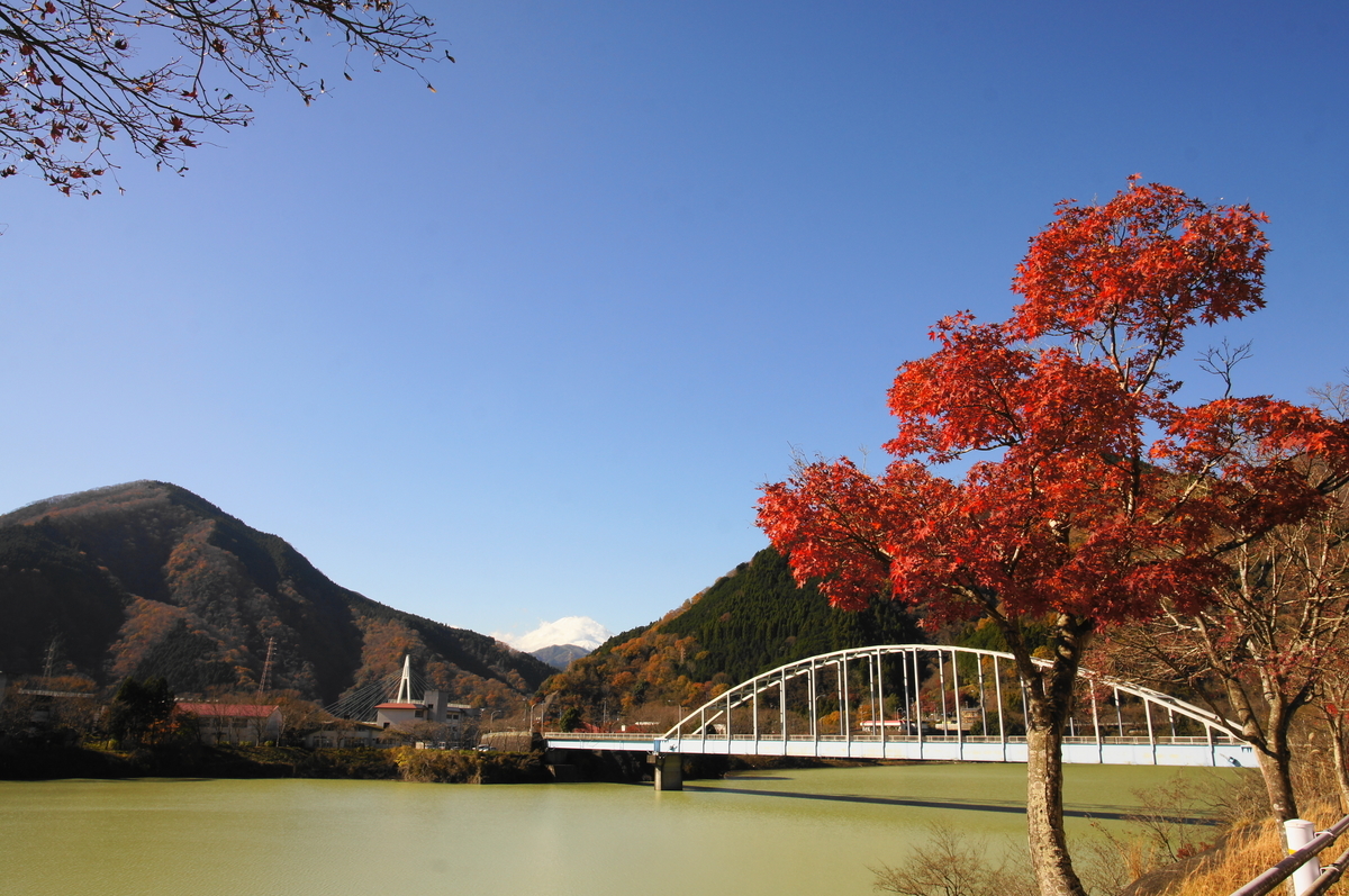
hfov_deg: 73.8
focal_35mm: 24
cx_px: 674
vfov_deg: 53.0
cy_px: 448
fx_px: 898
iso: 100
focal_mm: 16
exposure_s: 1/125
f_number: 11
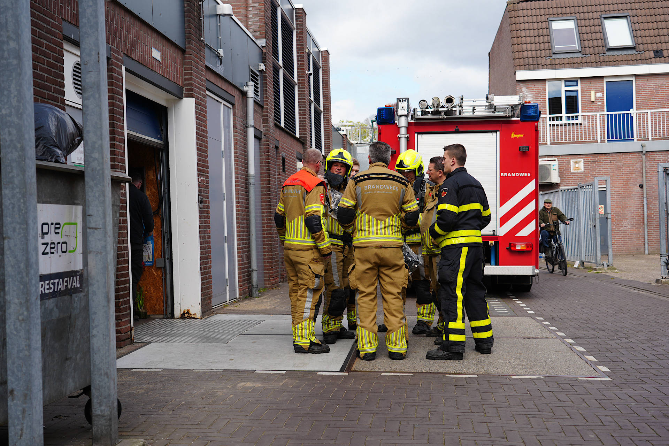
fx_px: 780
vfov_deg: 31.9
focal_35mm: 42
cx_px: 334
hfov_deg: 46.4
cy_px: 223
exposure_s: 1/400
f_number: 5
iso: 100
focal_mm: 42
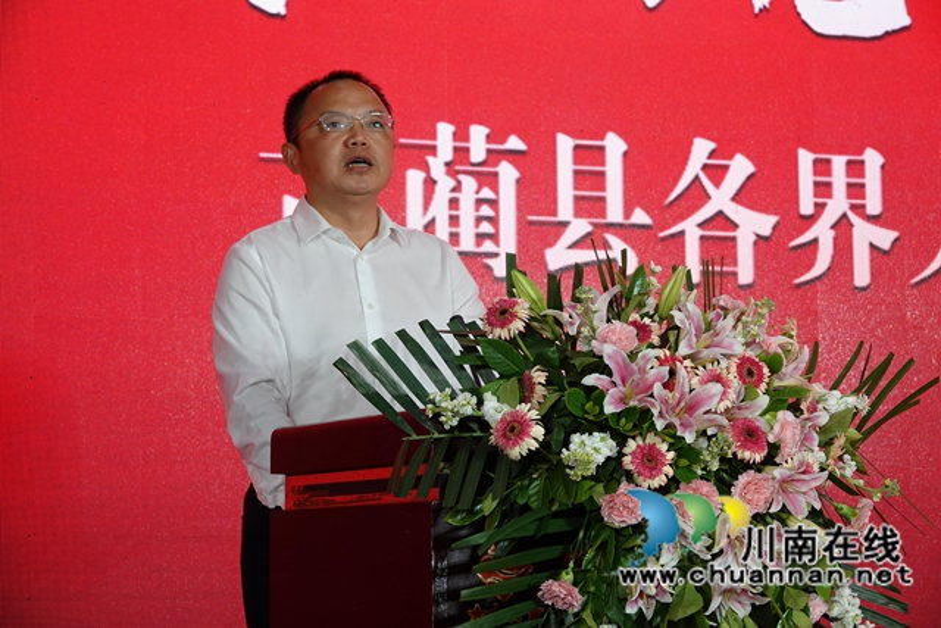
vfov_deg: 16.1
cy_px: 314
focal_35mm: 85
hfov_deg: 23.9
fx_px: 2222
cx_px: 470
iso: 500
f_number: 3.5
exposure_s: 1/100
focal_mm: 31.33
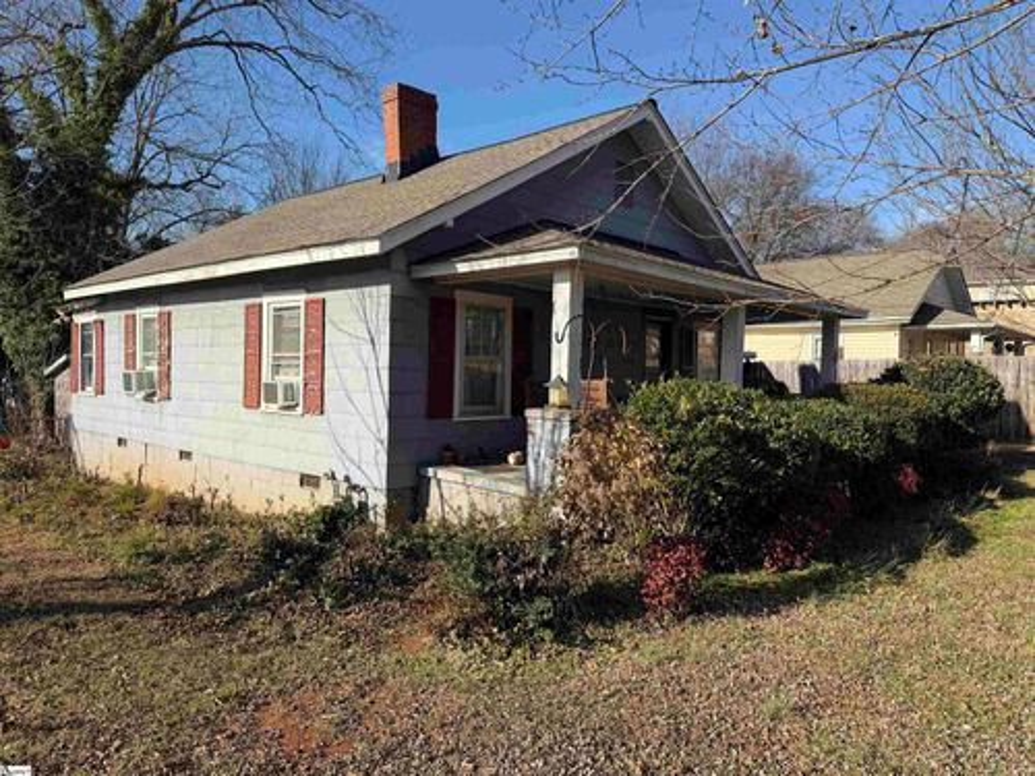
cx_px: 518
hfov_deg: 71.6
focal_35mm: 24
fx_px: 718
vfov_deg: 56.8
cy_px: 388
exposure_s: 1/3145
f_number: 1.78
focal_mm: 6.76
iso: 80
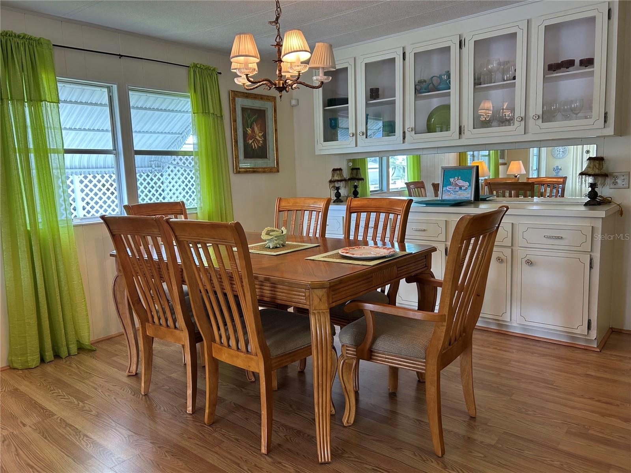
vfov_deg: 53.1
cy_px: 236
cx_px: 316
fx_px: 474
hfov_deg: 67.3
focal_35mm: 26
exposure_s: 1/120
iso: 80
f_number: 1.5
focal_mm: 5.7
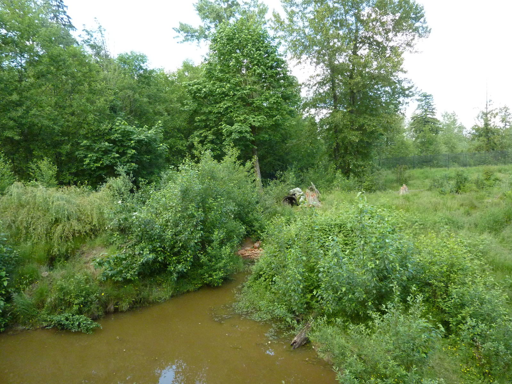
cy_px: 192
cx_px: 256
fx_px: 370
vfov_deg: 54.9
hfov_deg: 69.4
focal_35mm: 25
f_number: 3.3
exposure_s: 1/400
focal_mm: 4.1
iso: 400
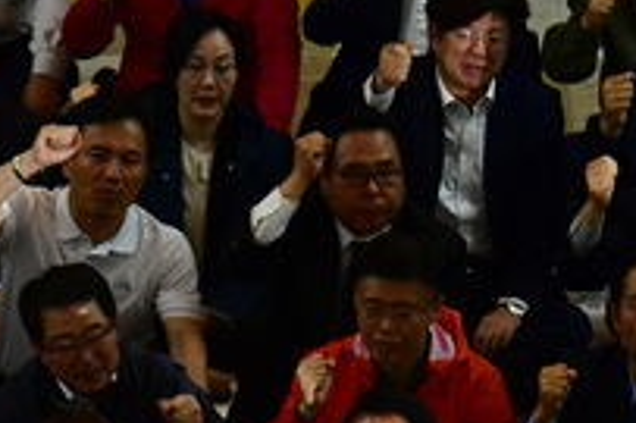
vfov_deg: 2.4
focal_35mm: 582
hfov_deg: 3.5
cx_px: 66
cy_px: 407
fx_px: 10273
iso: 5000
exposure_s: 1/200
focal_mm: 185
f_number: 8
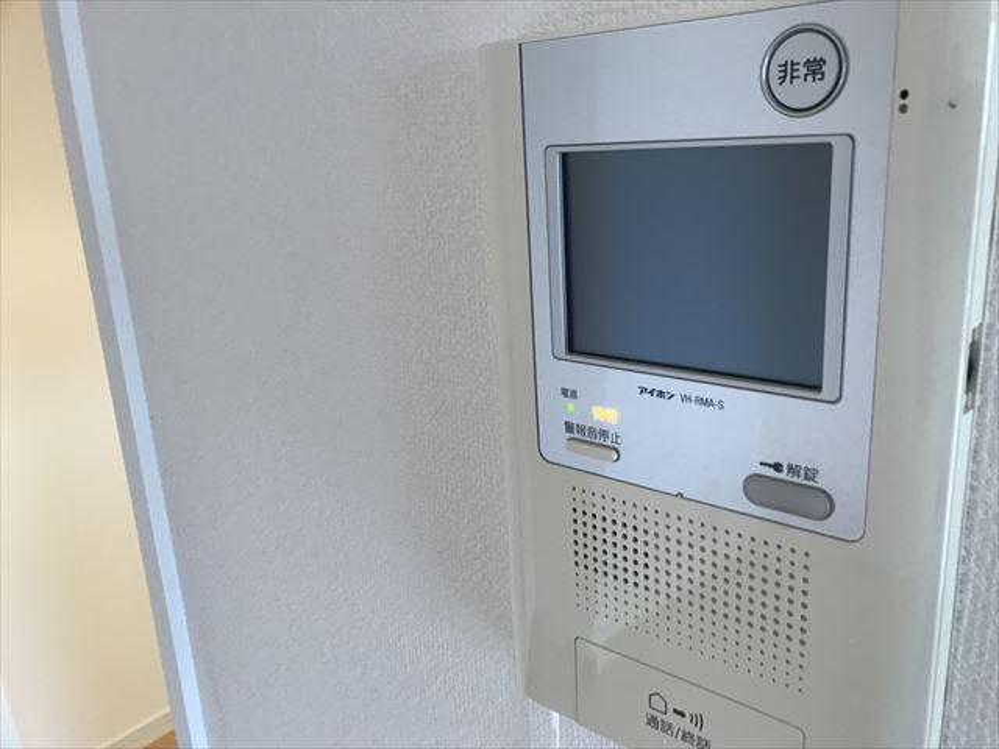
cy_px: 374
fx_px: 808
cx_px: 500
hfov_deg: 63.4
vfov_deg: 49.7
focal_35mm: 28
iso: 40
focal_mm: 3.99
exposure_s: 1/33
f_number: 1.8
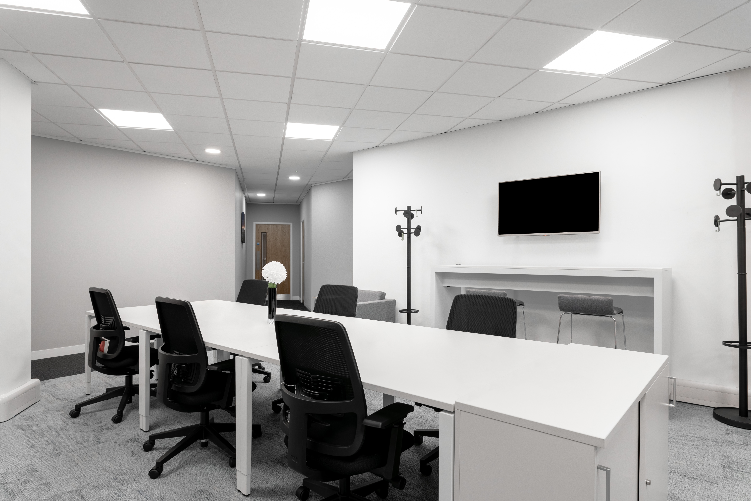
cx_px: 376
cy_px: 250
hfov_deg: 84.0
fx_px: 417
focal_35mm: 20
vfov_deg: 62.0
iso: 320
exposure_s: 1/125
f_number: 9
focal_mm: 20
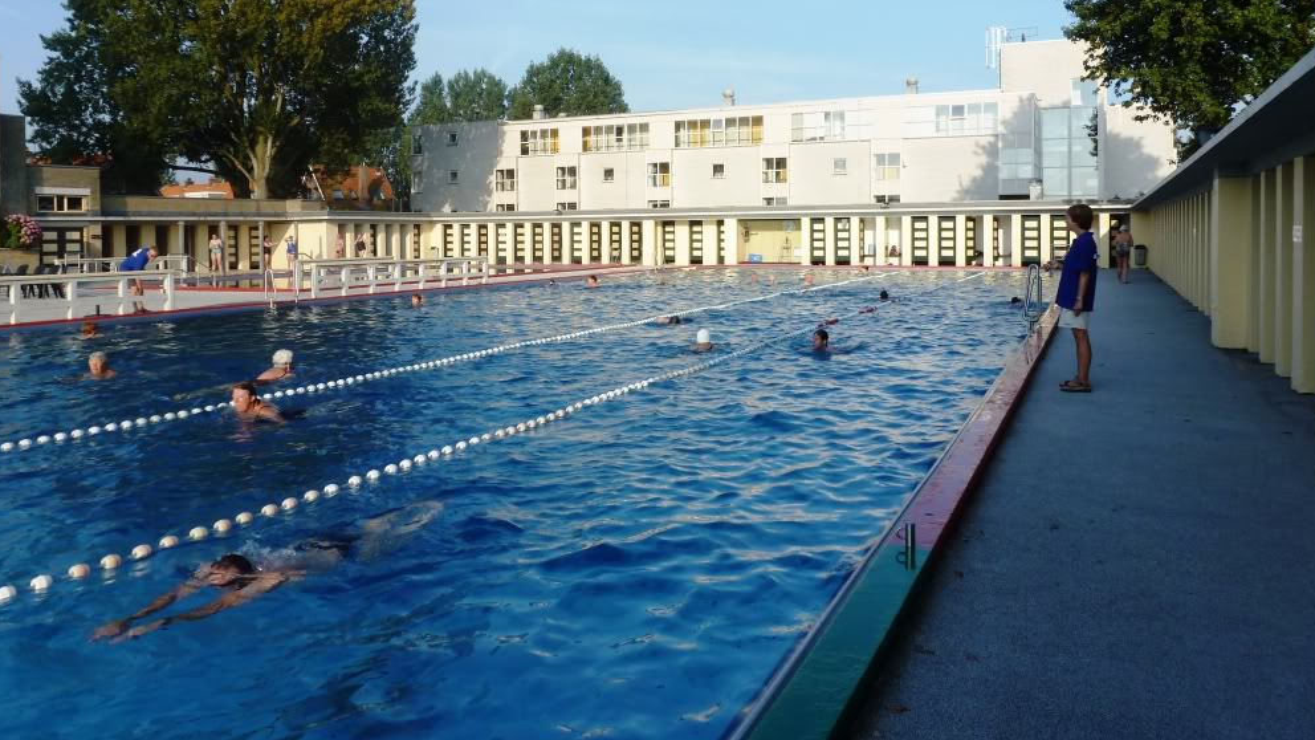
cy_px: 253
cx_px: 646
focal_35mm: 27
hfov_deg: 69.9
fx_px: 941
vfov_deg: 42.4
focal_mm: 4.3
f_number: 4
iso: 100
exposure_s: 1/500
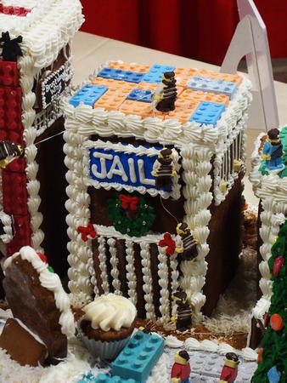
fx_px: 1237
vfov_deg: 17.6
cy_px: 192
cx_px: 144
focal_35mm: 112
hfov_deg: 13.2
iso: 1000
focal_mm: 24
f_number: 5.6
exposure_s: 1/25
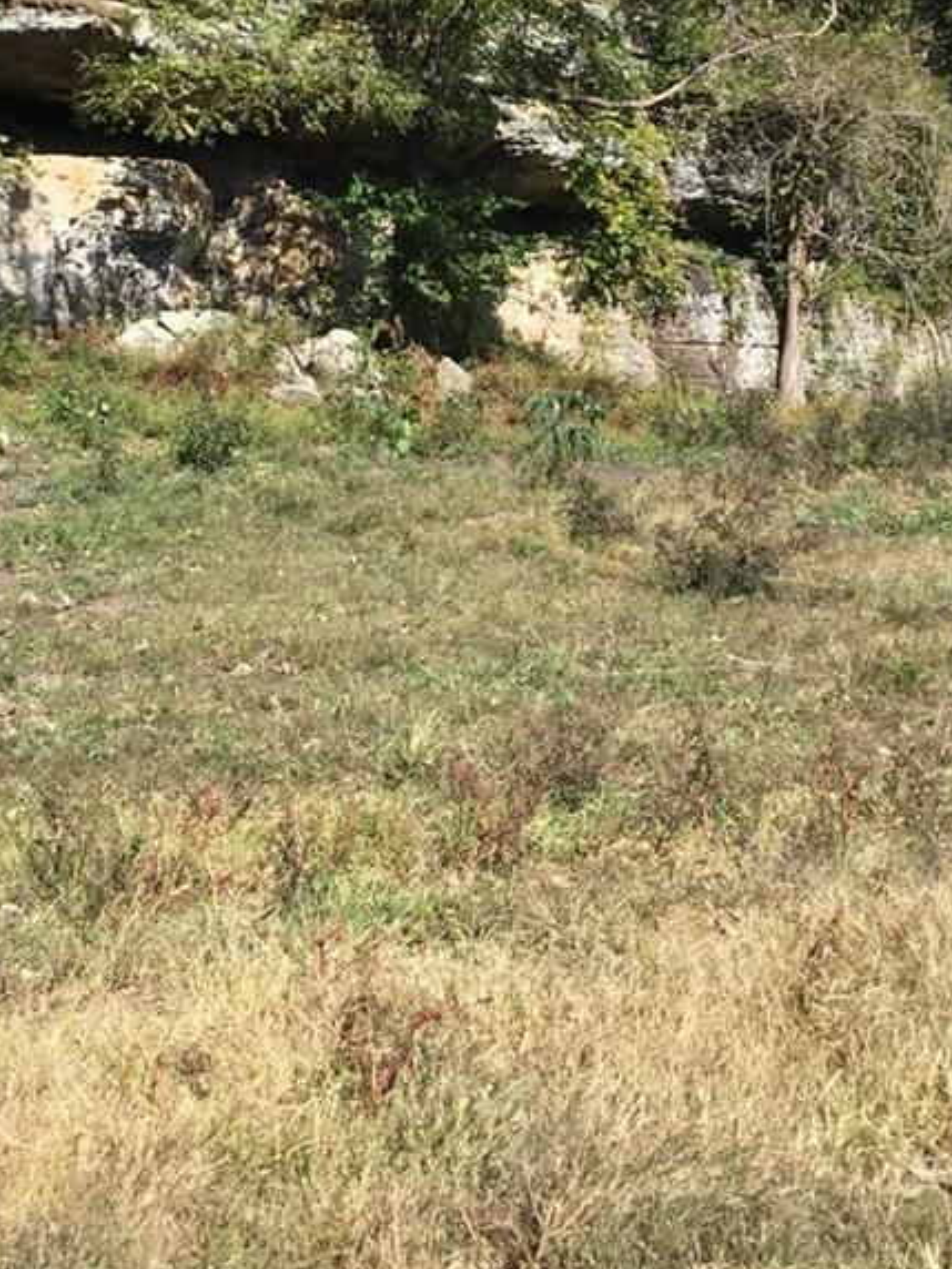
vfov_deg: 29.0
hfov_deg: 22.5
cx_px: 340
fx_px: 2383
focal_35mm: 65
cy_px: 213
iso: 25
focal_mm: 3.3
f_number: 2.4
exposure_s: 1/721
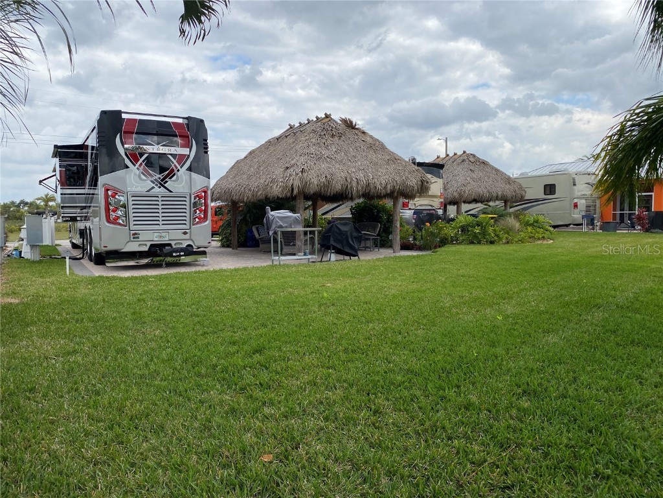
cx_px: 332
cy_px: 249
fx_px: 498
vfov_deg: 53.1
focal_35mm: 26
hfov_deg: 67.3
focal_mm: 4.25
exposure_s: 1/1678
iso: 32
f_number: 1.8
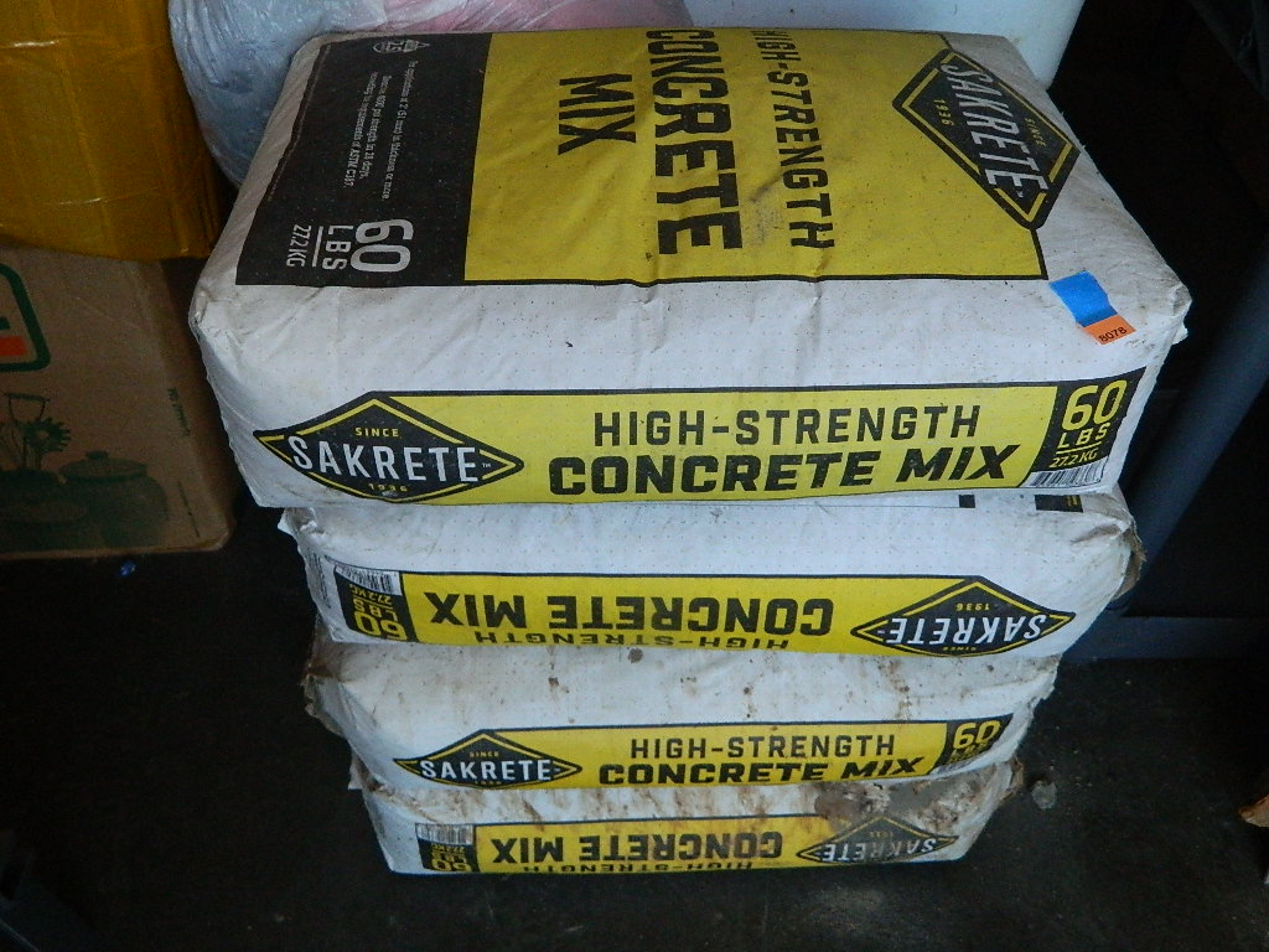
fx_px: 1136
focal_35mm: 31
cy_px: 476
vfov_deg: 45.4
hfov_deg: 58.4
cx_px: 634
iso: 400
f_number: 3.2
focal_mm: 5.6
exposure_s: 1/250
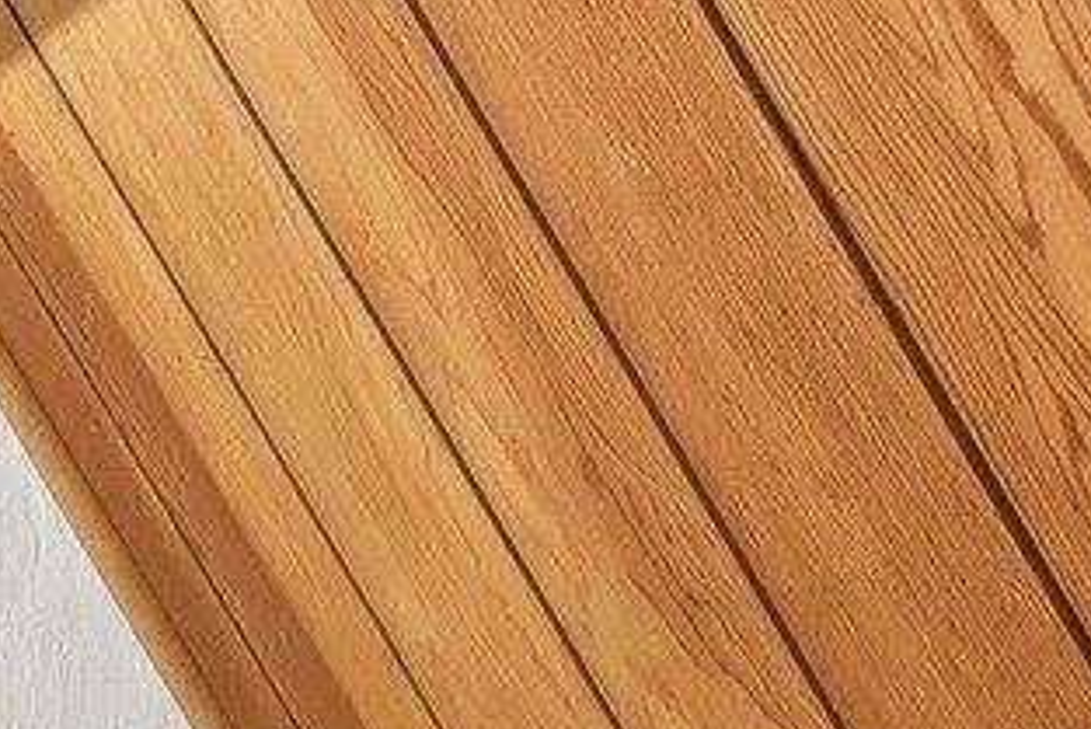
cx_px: -927
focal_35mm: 97
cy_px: 900
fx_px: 2941
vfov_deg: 13.7
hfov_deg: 17.0
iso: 100
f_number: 6.3
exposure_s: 1/6
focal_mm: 13
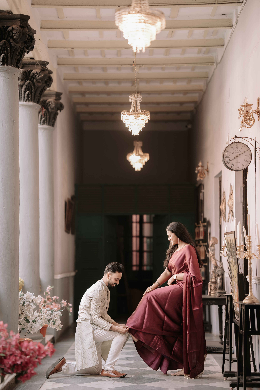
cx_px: 130
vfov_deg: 23.9
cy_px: 195
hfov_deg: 16.1
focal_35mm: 85
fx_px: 921
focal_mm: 85
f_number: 1.6
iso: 250
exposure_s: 1/320
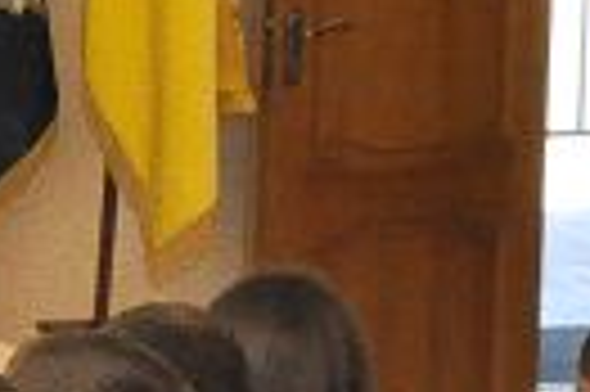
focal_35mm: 491
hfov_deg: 4.1
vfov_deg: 2.8
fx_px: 8037
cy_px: -185
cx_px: -1135
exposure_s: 1/200
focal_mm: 42
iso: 3200
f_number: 14
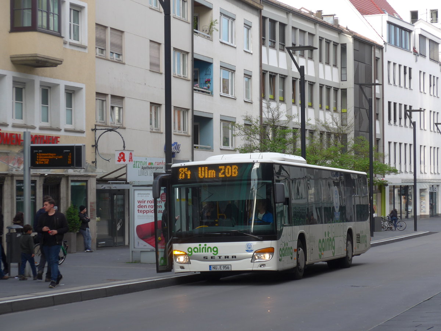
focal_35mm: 97
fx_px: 1236
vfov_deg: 15.2
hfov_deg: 20.2
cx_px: 220
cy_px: 166
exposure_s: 1/80
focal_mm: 19.2
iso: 100
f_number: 4.7
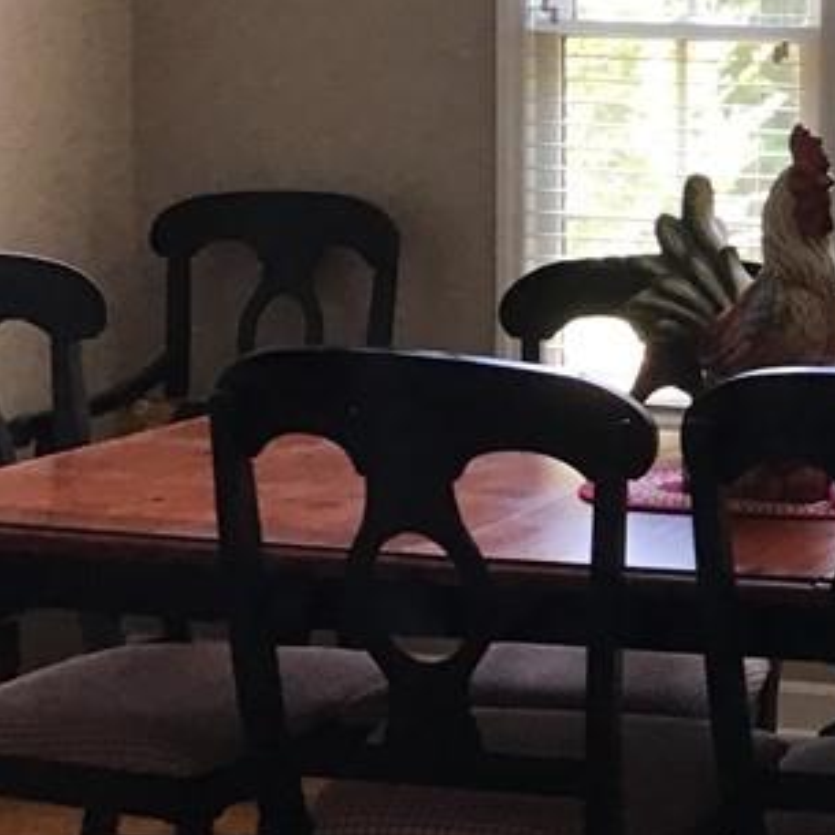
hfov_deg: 17.4
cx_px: 1177
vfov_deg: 18.8
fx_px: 2511
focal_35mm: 92
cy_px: 279
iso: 80
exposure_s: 1/30
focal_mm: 3.3
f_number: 2.4
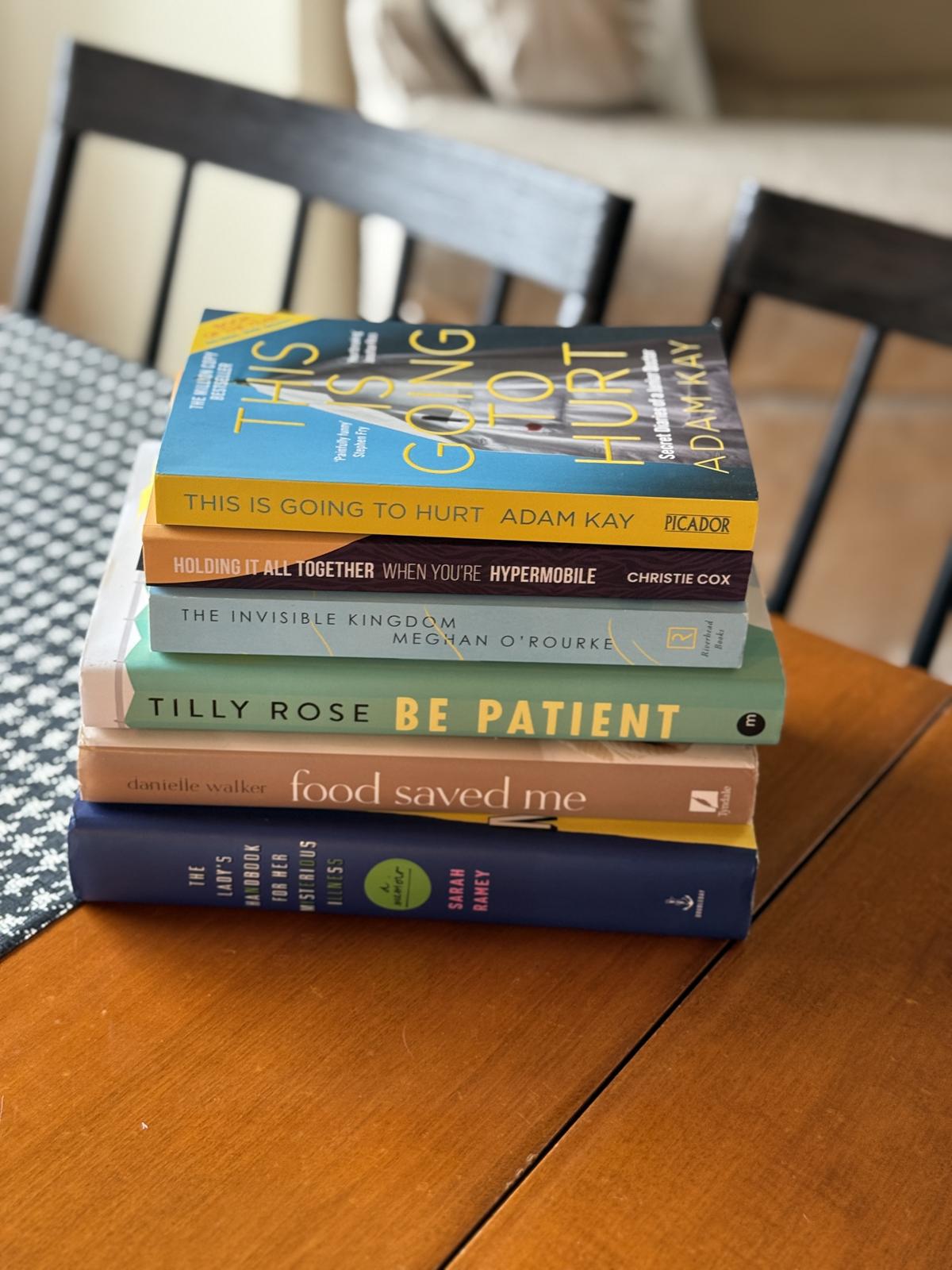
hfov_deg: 30.3
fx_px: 1760
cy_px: 635
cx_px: 476
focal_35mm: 48
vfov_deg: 39.7
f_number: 1.78
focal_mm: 6.76
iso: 125
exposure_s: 1/60
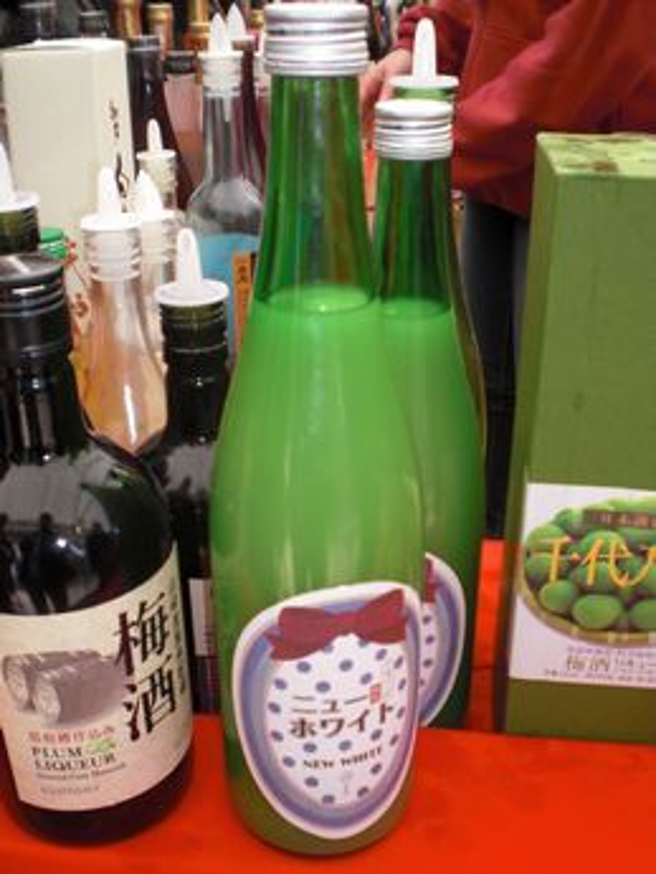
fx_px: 960
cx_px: 328
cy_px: 437
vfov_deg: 49.0
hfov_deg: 37.7
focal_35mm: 38
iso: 100
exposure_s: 1/100
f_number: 3.1
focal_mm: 6.3
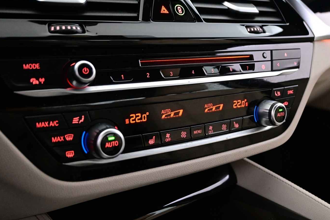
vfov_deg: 35.4
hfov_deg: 51.2
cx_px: 172
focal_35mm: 38
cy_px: 122
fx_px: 345
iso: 3200
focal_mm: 21
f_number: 4
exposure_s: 1/30
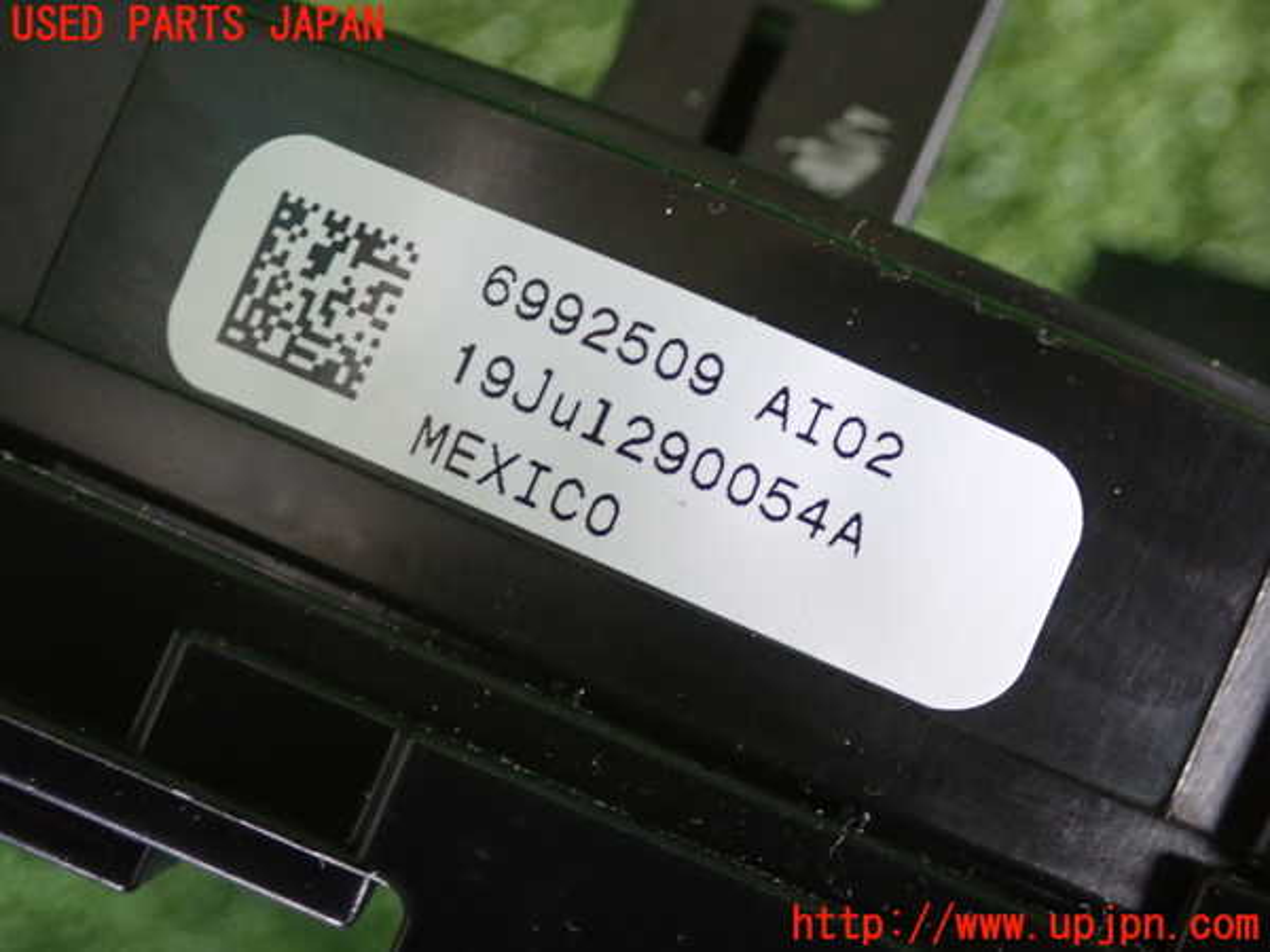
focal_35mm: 82
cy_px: 476
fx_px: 3008
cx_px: 635
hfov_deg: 23.8
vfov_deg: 18.0
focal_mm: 14.62
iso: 1000
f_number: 4.3
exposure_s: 1/30
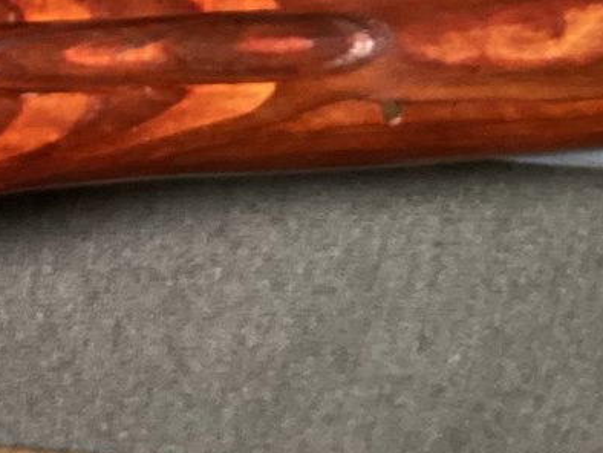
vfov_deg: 12.4
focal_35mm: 119
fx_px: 2074
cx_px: -539
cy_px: 36
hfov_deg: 14.3
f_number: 2.4
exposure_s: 1/33
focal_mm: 3.3
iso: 250
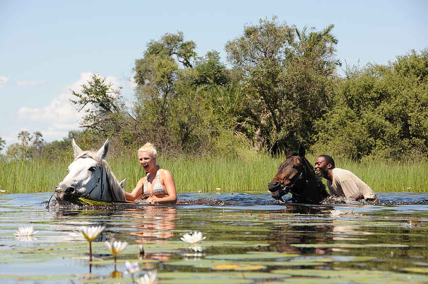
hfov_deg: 14.4
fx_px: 1693
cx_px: 214
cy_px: 142
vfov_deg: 9.6
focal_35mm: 142
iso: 200
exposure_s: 1/320
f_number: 9
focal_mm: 95
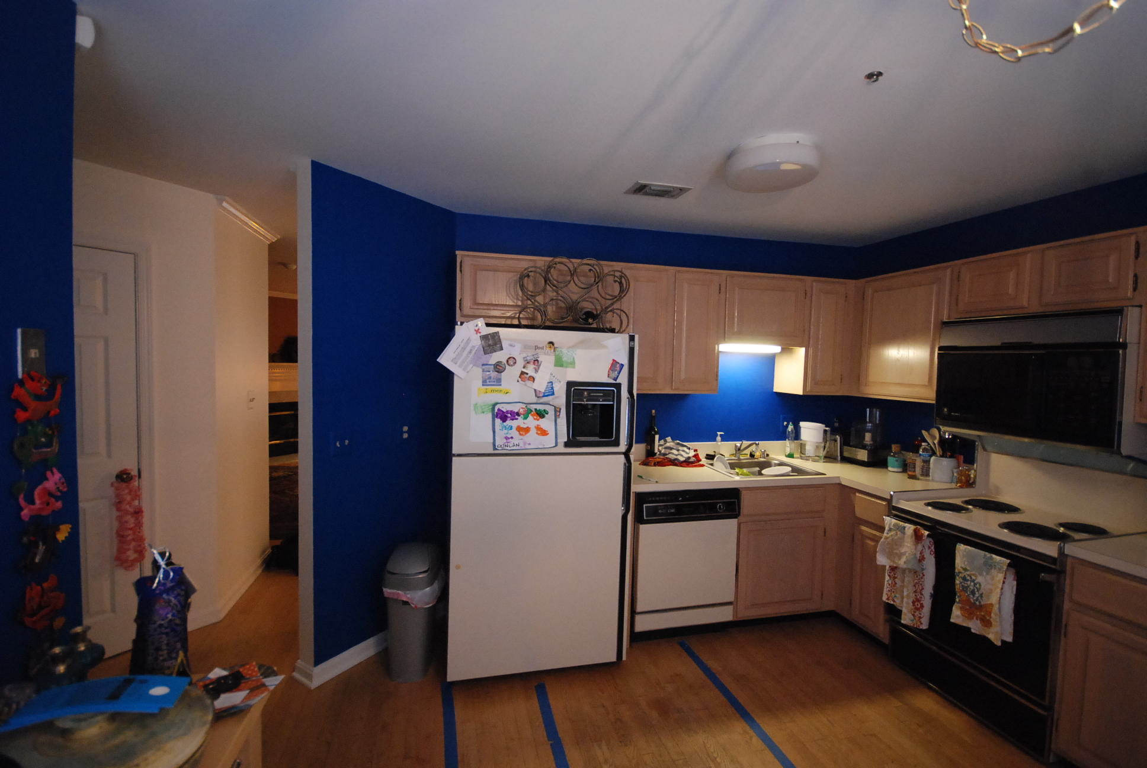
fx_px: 478
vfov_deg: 77.5
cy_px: 384
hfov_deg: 100.3
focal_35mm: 15
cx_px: 574
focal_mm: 10
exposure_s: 1/30
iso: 1600
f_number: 4
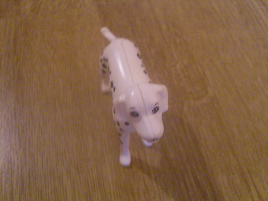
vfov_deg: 37.7
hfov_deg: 49.0
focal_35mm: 38
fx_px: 294
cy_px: 100
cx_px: 134
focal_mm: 6.3
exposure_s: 1/20
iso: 200
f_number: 2.8
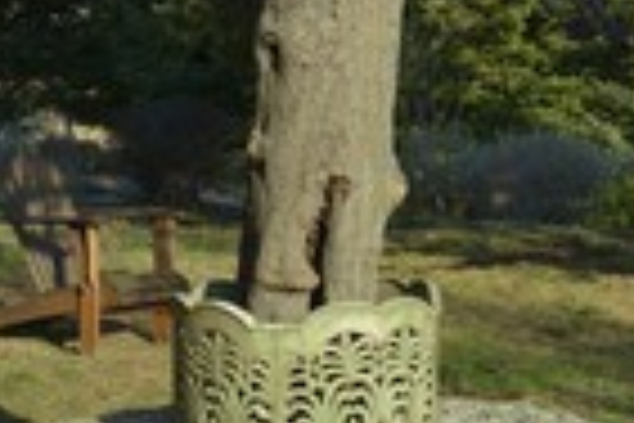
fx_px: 1884
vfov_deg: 12.8
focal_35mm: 107
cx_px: 558
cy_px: 126
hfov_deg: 18.8
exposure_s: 1/160
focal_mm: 36
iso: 200
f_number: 11
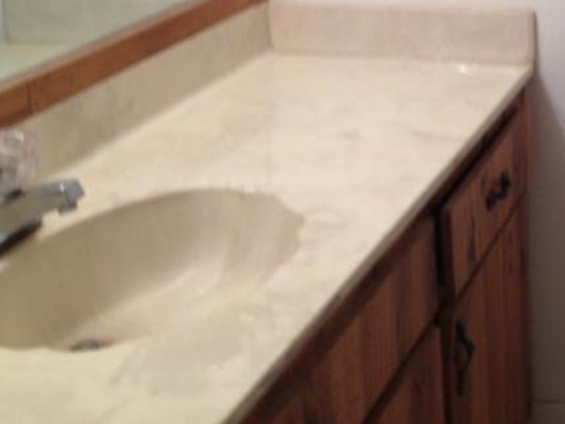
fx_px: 1355
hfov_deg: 22.4
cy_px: 38
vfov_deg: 17.5
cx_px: 598
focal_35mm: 83
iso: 64
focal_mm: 4.28
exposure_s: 1/60
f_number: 2.4
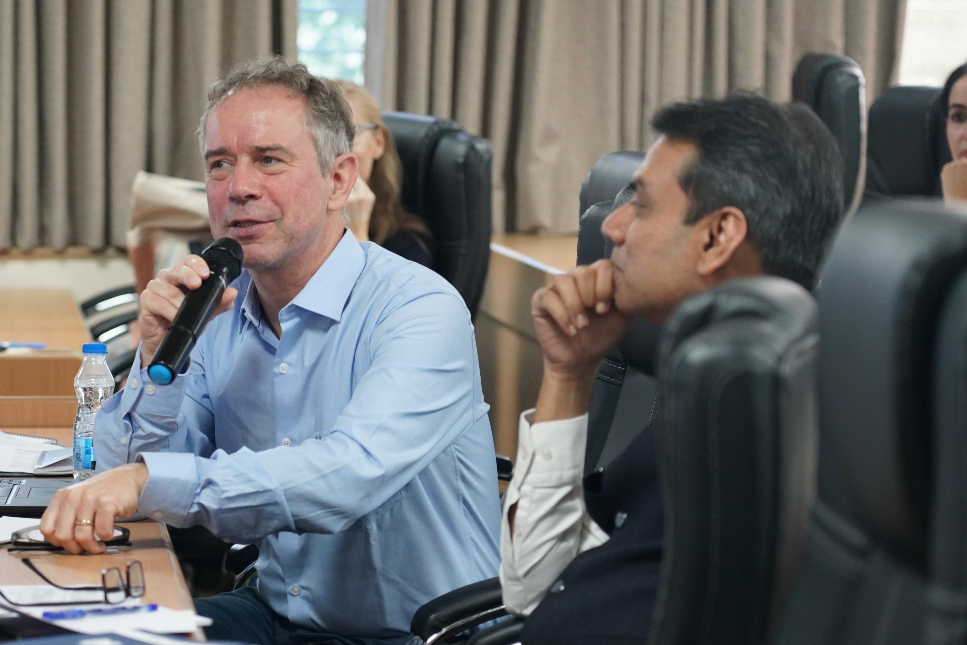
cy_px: 392
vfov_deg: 9.5
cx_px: 352
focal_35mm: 144
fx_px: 3868
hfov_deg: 14.2
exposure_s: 1/160
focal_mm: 105
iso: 3200
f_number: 4
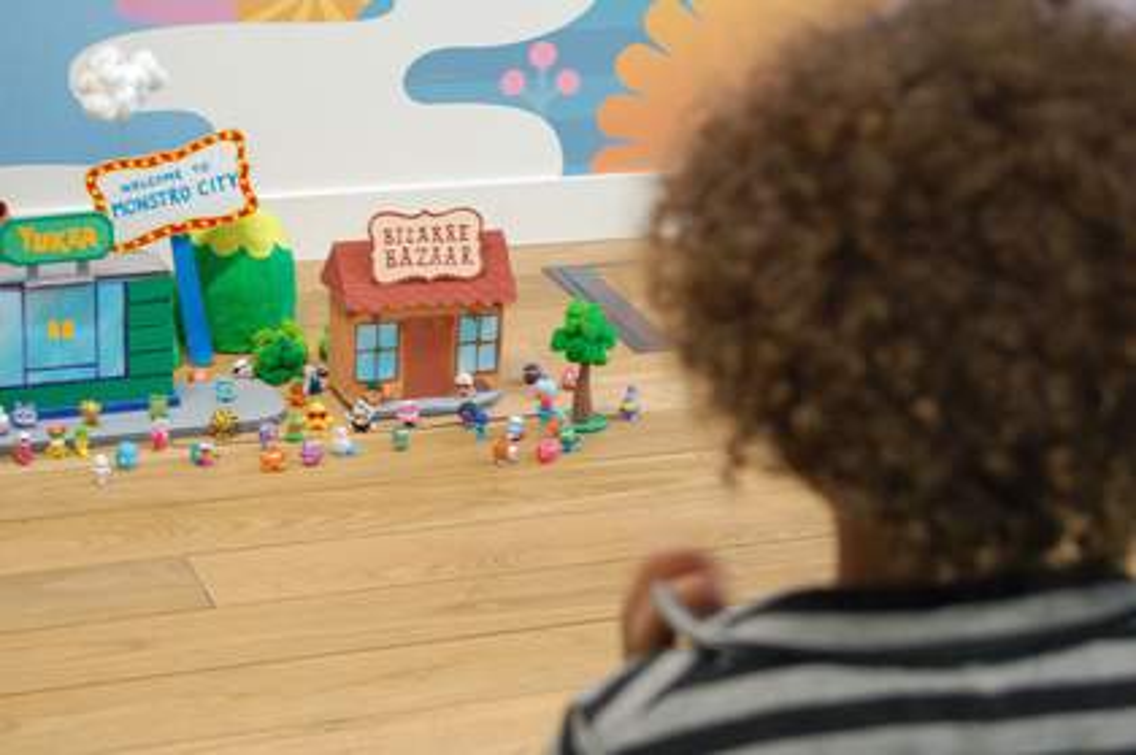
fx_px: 2600
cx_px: 568
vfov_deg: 16.5
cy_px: 378
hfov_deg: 24.6
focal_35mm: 82
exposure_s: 1/15
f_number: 5.6
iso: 800
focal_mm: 55
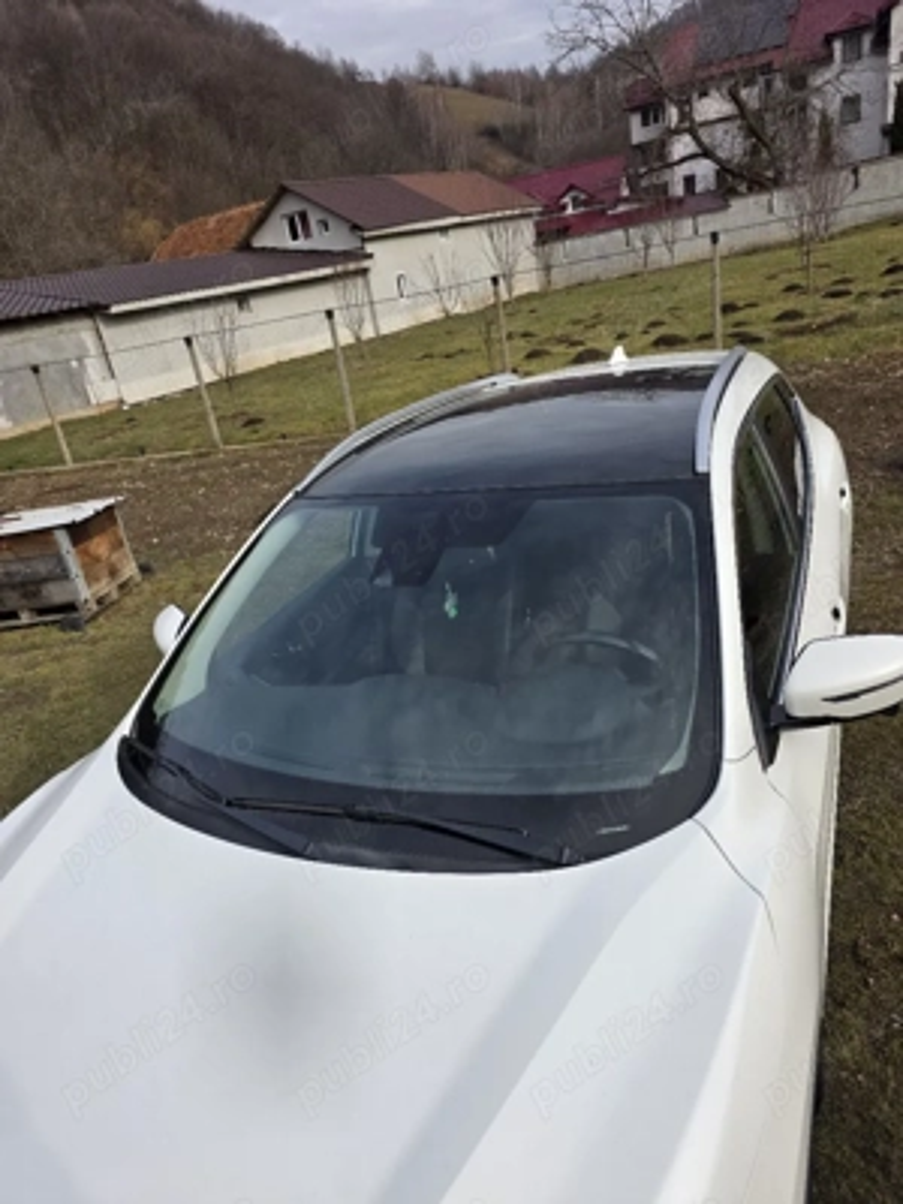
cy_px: 602
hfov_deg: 58.9
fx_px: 800
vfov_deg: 73.9
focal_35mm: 23
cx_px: 452
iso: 80
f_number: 1.7
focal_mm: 6.3
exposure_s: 1/5000
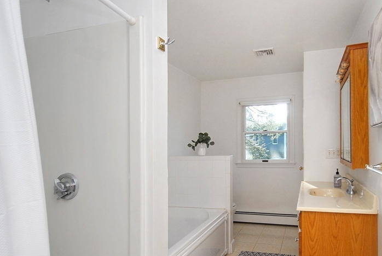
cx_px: 241
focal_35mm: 22
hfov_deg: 77.0
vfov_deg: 56.6
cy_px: 162
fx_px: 234
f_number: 5
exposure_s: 1/60
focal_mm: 10
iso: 400
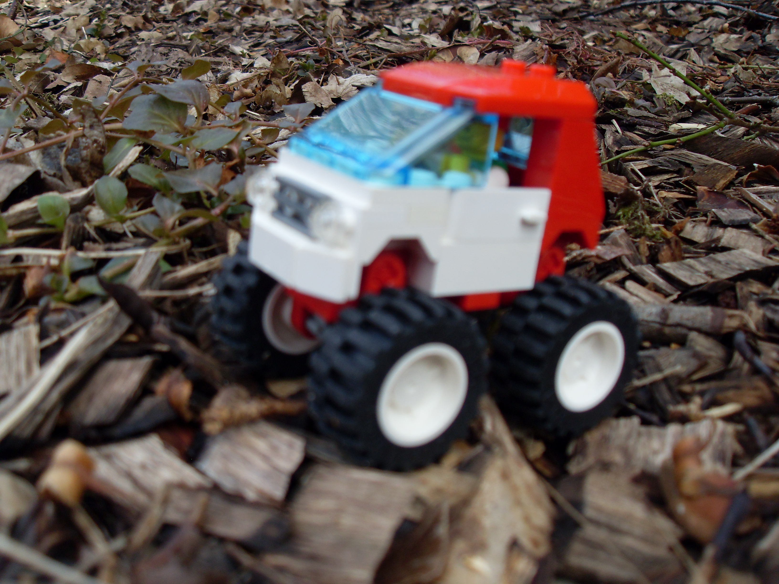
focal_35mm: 37
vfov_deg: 38.7
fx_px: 833
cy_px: 292
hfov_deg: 50.1
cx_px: 390
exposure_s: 1/60
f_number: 7
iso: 80
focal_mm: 6.3
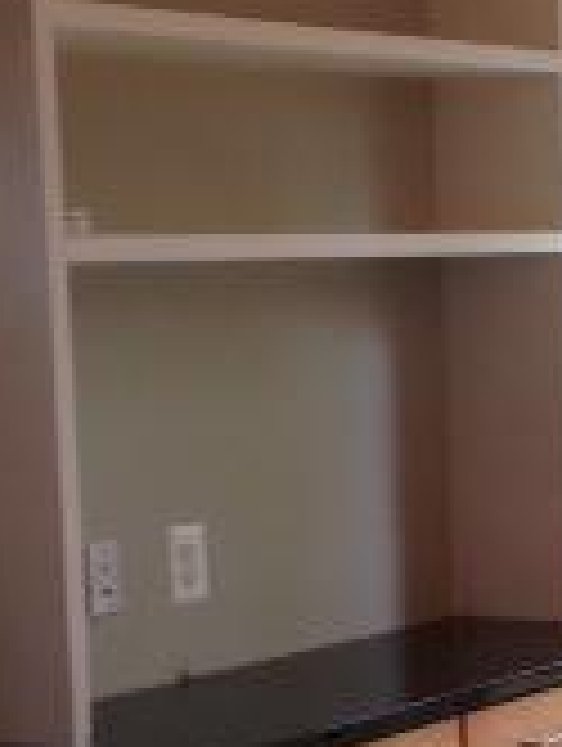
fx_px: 2742
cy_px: 616
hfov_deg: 11.4
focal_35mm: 127
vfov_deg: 15.4
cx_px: 692
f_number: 2.4
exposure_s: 1/30
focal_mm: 4.12
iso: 50
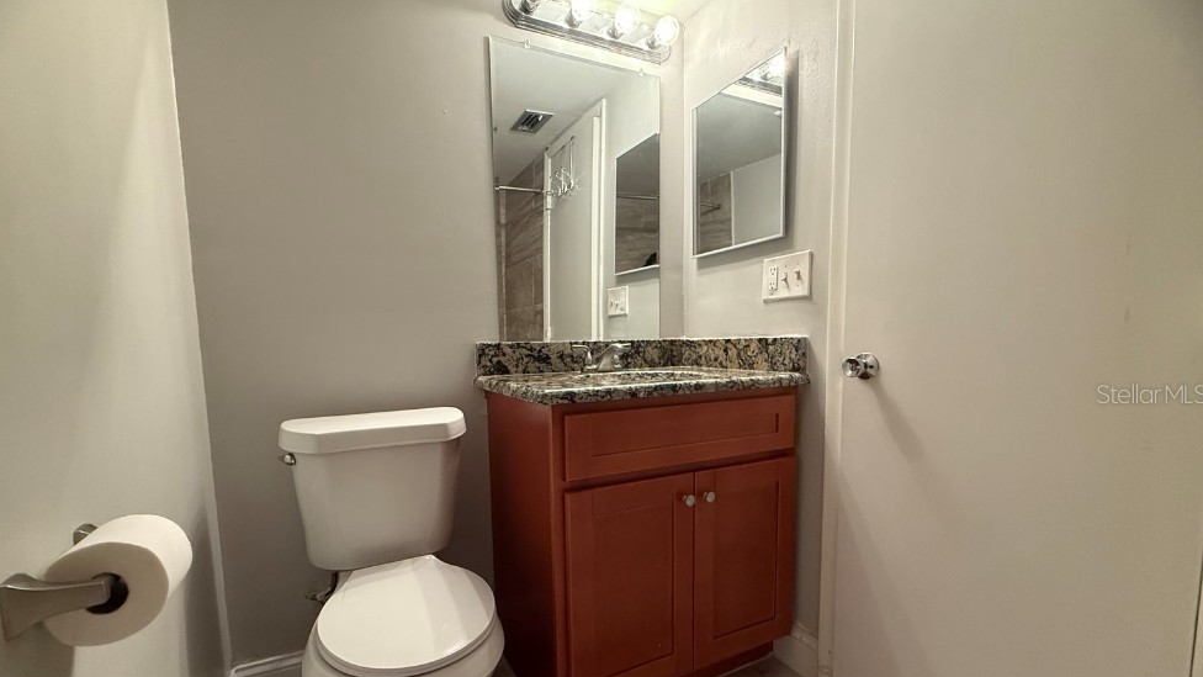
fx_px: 510
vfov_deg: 66.7
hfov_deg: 99.3
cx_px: 582
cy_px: 393
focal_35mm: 16
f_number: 2.2
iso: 640
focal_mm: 2.22
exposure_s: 1/60
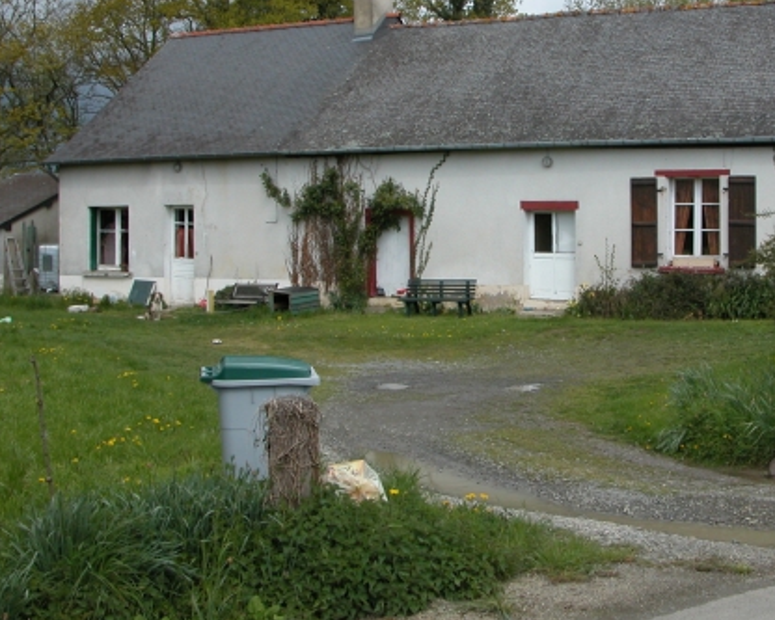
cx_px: 503
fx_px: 1285
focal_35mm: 56
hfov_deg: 33.3
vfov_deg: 27.1
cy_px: 236
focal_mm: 8.9
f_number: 5.6
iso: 100
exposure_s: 1/264
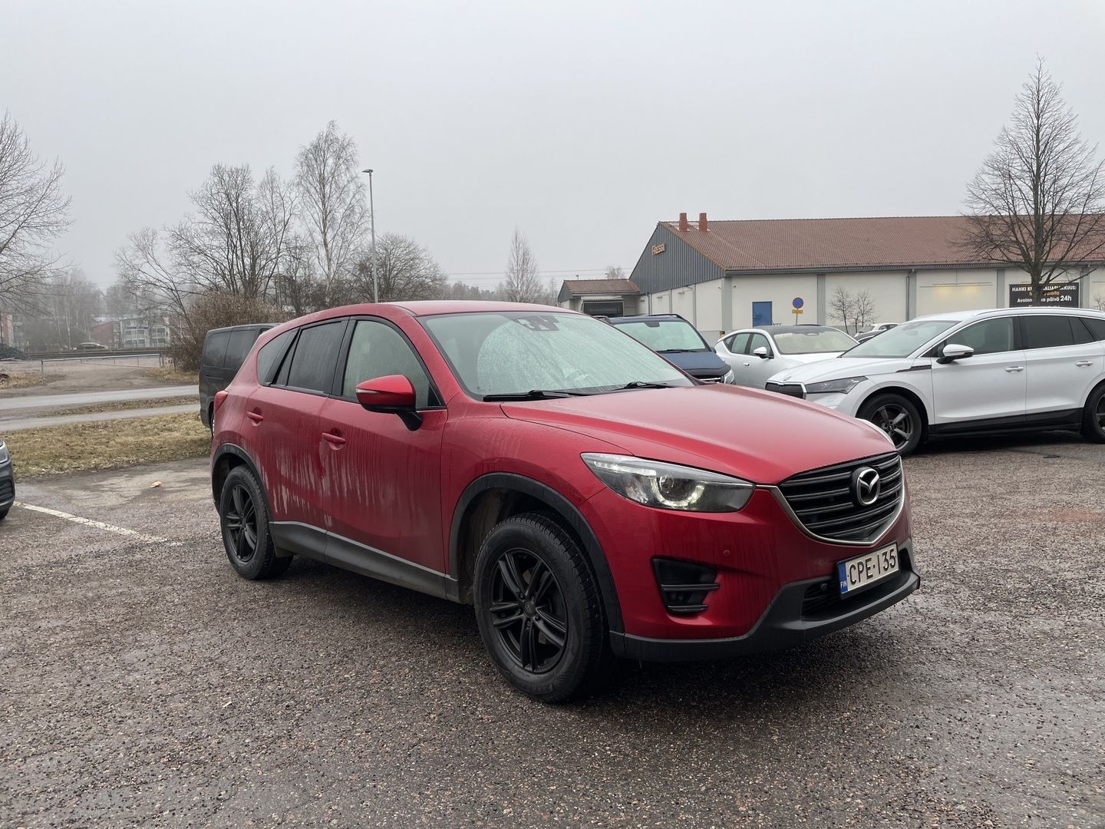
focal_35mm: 26
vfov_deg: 53.1
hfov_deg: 67.3
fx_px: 830
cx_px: 552
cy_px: 414
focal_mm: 4.2
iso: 32
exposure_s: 1/230
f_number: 1.6
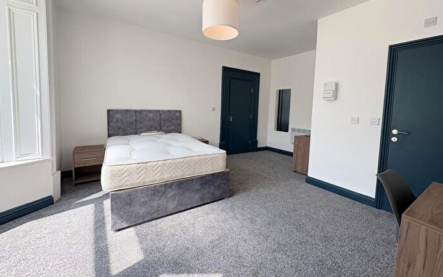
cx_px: 221
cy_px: 120
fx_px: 181
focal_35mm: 15
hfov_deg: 101.5
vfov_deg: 74.4
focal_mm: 2.22
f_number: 2.2
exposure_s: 1/195
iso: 64
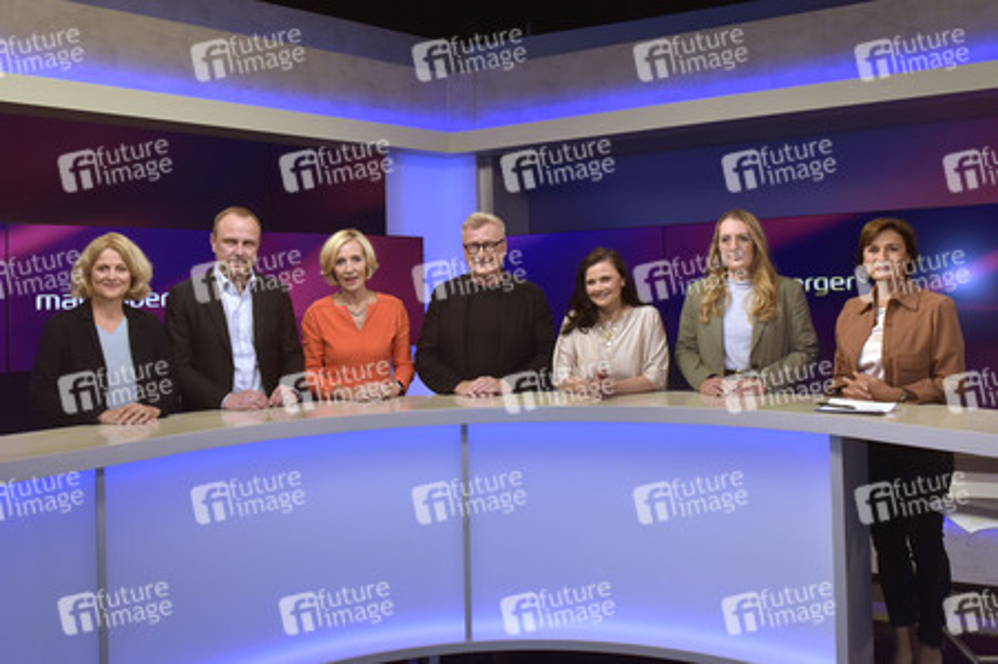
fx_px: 720
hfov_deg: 69.4
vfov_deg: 49.5
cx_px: 499
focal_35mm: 26
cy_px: 332
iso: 1250
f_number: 5.6
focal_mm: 26
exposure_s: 1/160
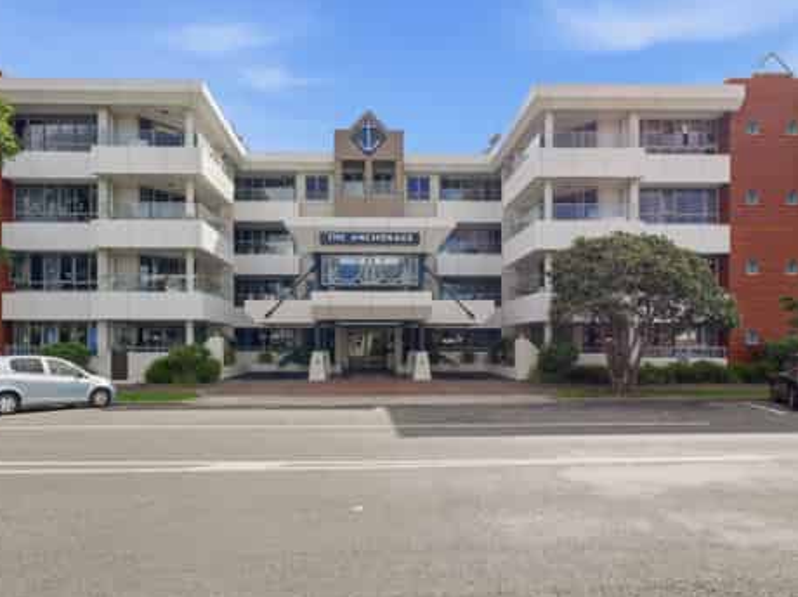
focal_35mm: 15
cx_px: 374
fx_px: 345
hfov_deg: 98.1
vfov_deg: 81.6
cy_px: 287
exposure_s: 1/8000
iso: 320
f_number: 5.6
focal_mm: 7
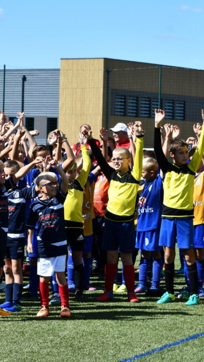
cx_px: -3
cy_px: 181
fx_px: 1596
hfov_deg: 7.3
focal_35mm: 166
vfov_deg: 13.0
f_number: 8
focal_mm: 70
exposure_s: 1/250
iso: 100
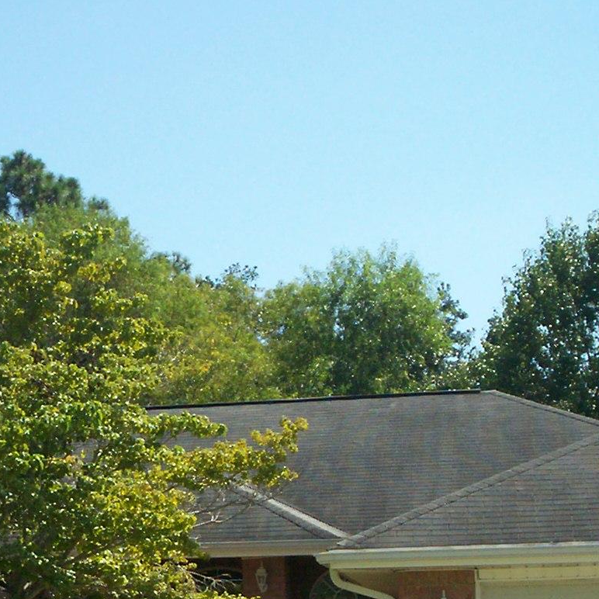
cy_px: 445
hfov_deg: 18.0
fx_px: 1860
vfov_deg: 18.2
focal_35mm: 95
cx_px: 71
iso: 100
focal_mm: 5.9
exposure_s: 1/505
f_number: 4.5
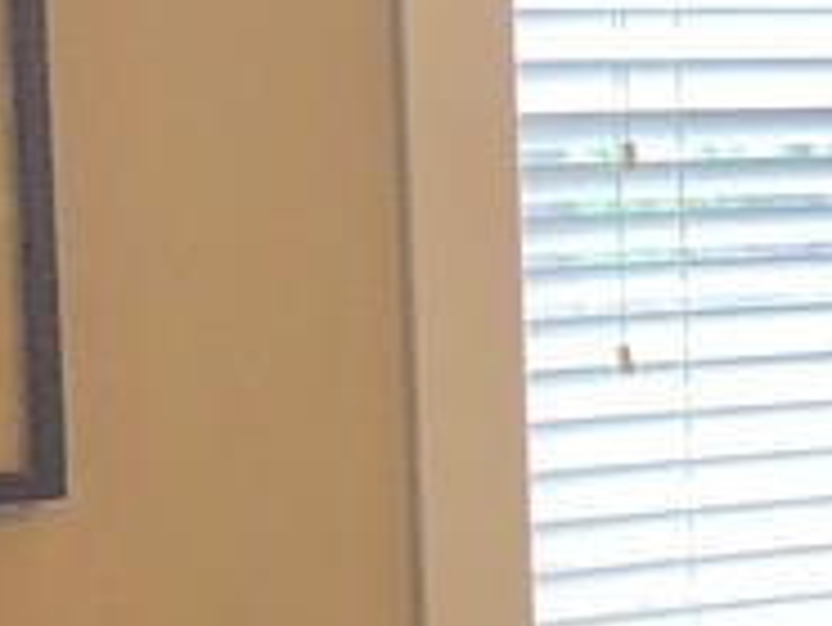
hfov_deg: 10.7
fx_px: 3728
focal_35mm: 155
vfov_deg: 9.6
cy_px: 423
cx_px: 2069
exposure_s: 1/30
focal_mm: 3.99
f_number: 1.8
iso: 25
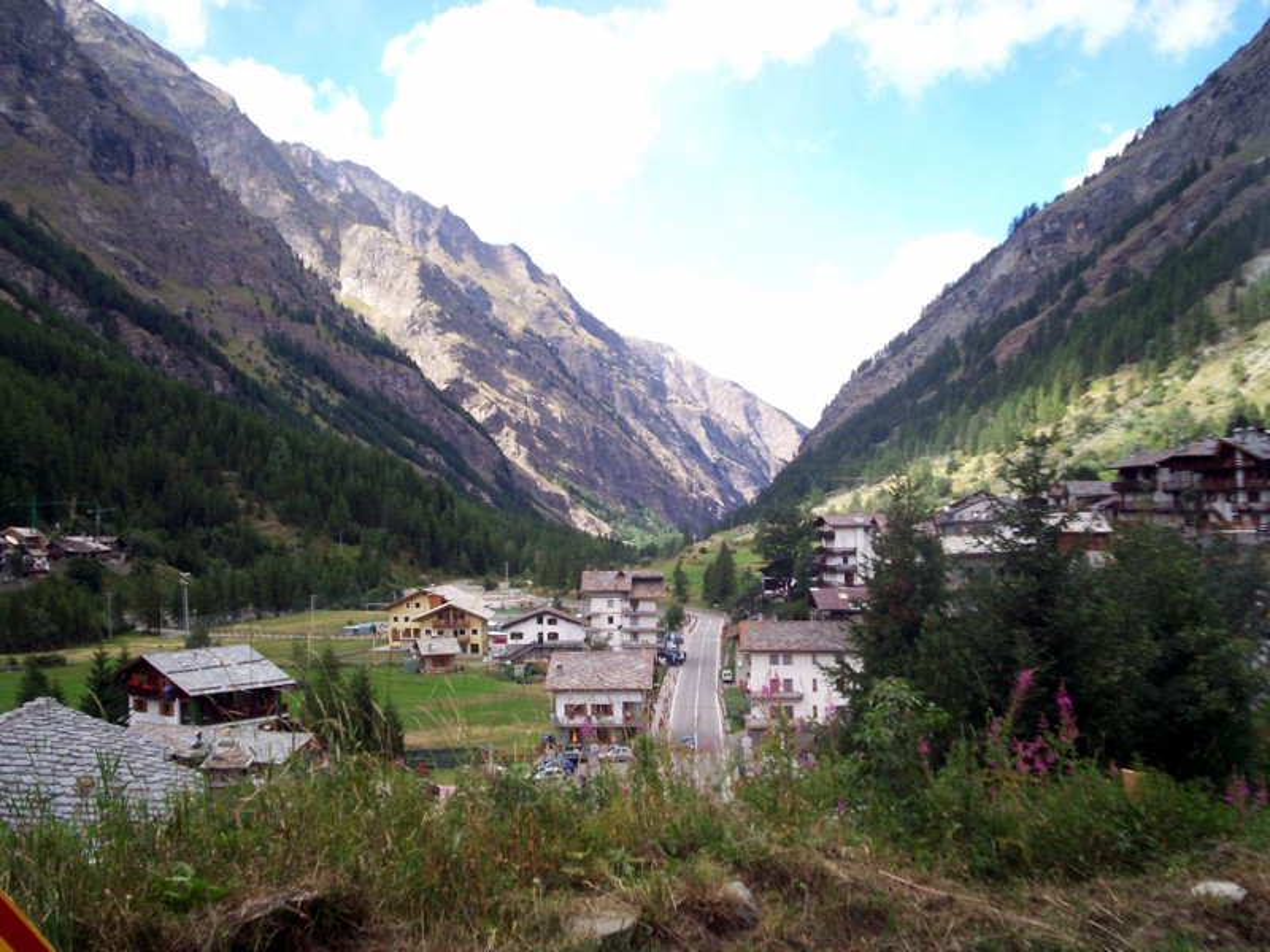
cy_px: 476
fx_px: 1321
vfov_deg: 39.7
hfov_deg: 51.4
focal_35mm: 36
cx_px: 635
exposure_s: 1/204
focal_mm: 5.9
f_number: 4.5
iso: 100
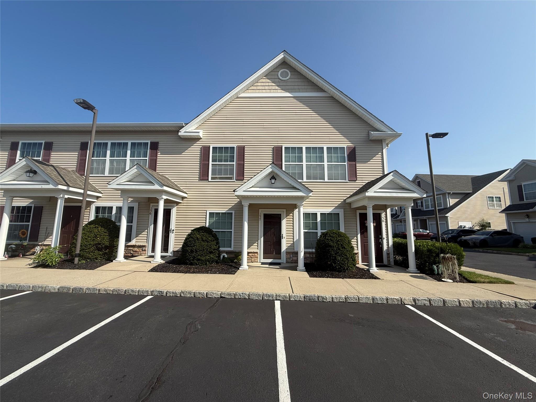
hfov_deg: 102.1
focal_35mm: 14
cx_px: 268
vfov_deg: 85.7
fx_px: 217
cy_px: 201
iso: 50
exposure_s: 1/2410
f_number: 2.2
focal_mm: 2.22
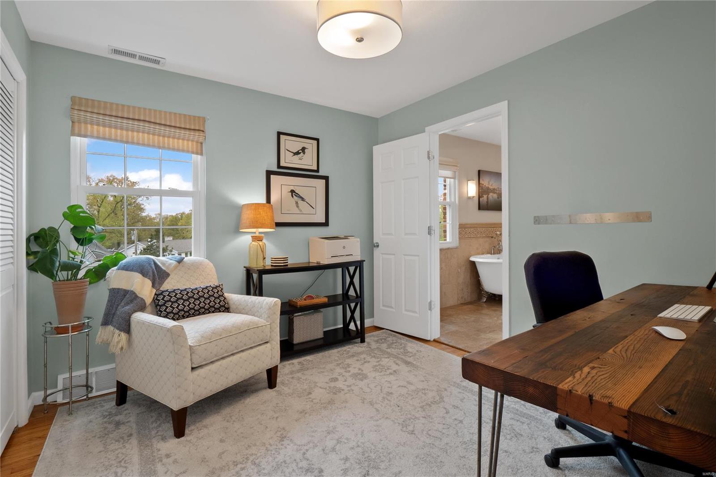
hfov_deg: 96.7
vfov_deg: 73.7
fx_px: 318
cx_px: 358
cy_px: 238
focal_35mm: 16
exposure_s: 1/3
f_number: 10
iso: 400
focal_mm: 8
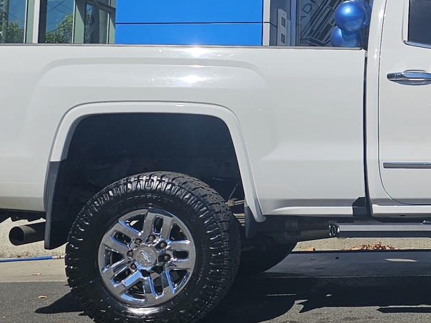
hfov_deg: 23.2
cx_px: 521
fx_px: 959
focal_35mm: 77
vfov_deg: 18.9
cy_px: 54
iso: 10
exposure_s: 1/2016
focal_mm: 6.3
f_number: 1.7
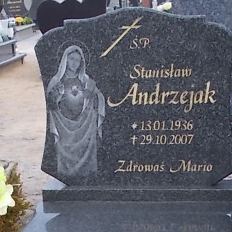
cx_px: 103
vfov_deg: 16.9
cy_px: 226
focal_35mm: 101
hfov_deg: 17.2
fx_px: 766
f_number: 3.2
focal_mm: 4.6
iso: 80
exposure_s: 1/160
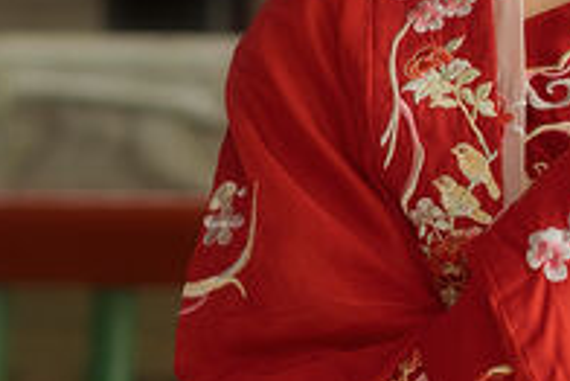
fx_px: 4848
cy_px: -300
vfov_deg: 4.5
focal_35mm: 306
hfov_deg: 6.6
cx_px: 1032
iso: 100
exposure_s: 1/125
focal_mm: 50
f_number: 2.8
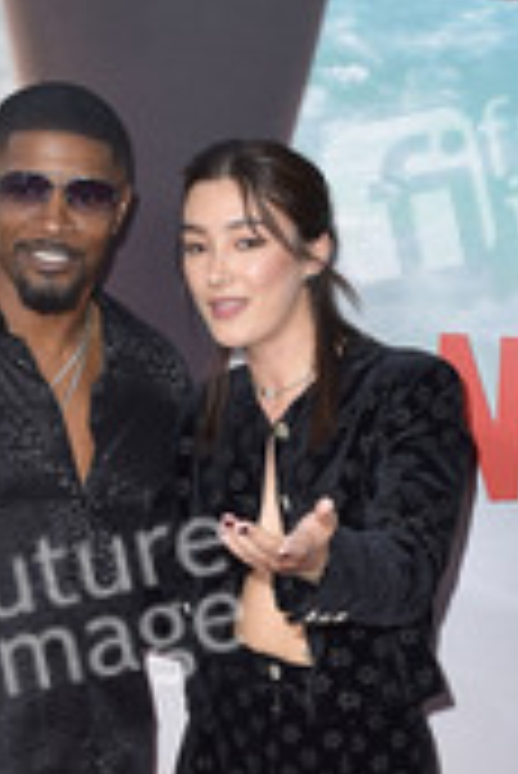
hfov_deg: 20.8
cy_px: 850
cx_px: 146
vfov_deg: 28.2
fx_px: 1400
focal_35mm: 65
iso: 640
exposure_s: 1/250
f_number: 5.6
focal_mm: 28
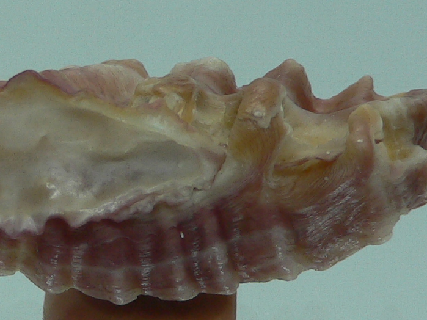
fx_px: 1246
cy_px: 247
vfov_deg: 14.6
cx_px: 21
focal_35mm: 101
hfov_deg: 19.0
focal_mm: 4.6
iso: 80
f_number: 2.8
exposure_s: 1/60
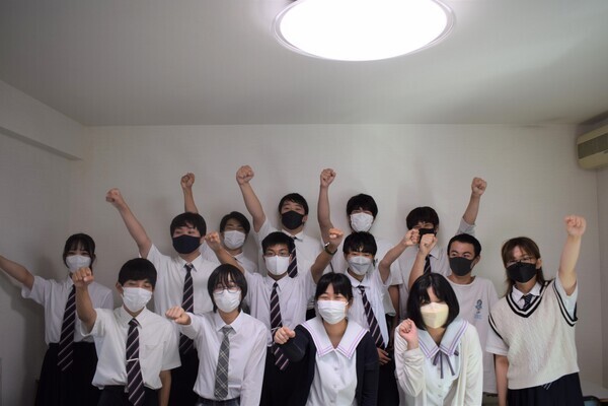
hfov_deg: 61.9
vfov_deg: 43.6
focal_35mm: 30
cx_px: 304
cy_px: 203
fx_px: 507
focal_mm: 20
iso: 400
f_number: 5
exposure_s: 1/100
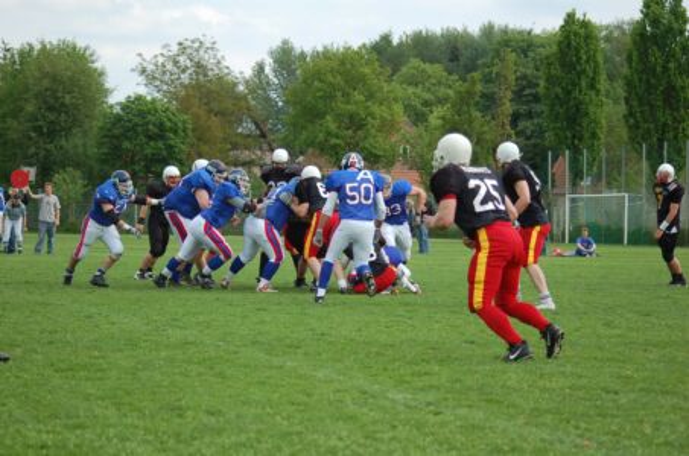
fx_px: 2005
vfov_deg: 13.0
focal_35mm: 105
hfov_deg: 19.5
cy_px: 228
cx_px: 344
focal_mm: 70
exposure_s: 1/1000
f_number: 4
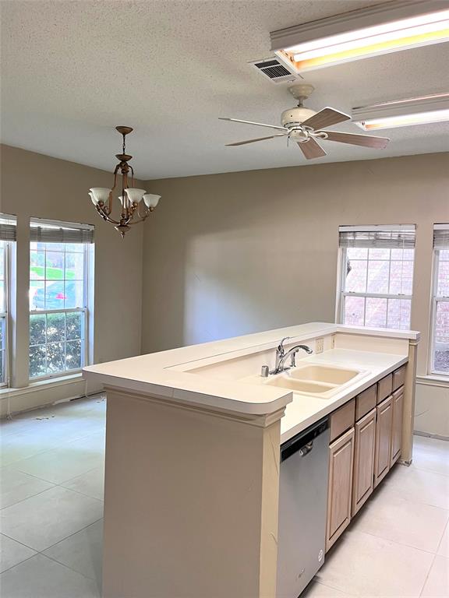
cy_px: 299
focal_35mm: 26
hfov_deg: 53.1
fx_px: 450
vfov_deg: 67.3
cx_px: 224
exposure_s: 1/60
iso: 80
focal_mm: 5.1
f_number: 1.6
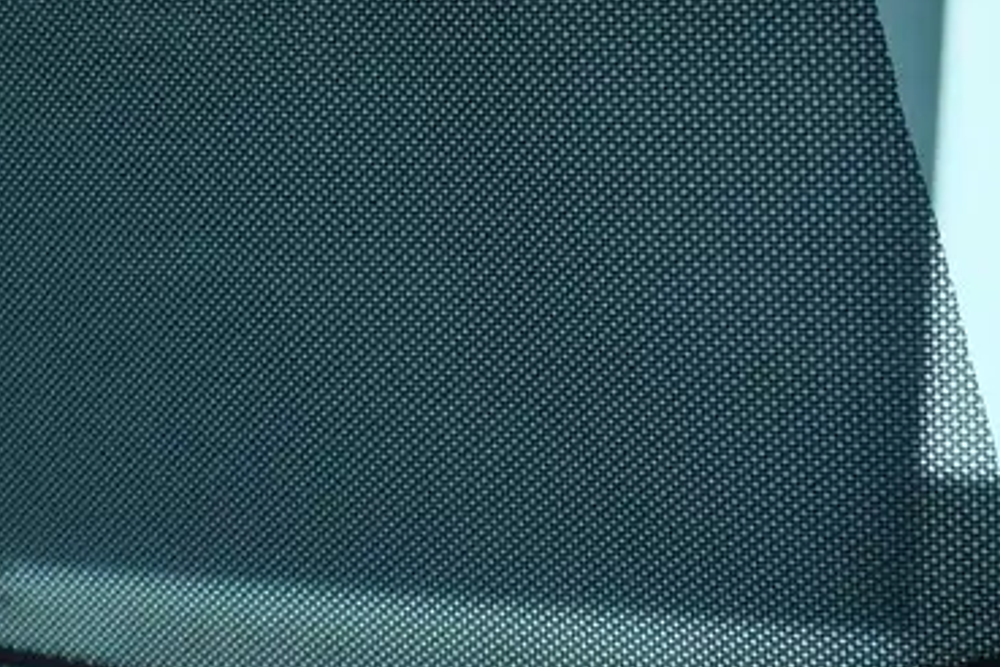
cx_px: 400
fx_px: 2472
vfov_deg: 15.4
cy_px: 370
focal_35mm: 89
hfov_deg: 22.8
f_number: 2.8
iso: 320
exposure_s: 1/56
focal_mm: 19.6
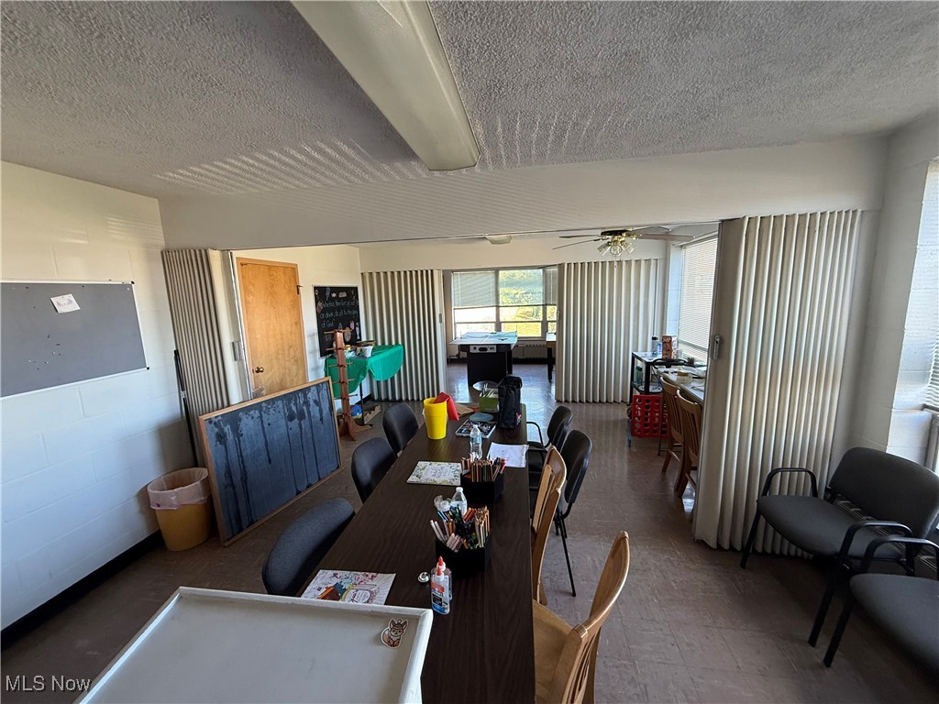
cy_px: 352
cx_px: 470
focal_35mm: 14
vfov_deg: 85.7
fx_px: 380
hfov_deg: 102.1
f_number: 2.2
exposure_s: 1/99
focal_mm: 2.22
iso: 200
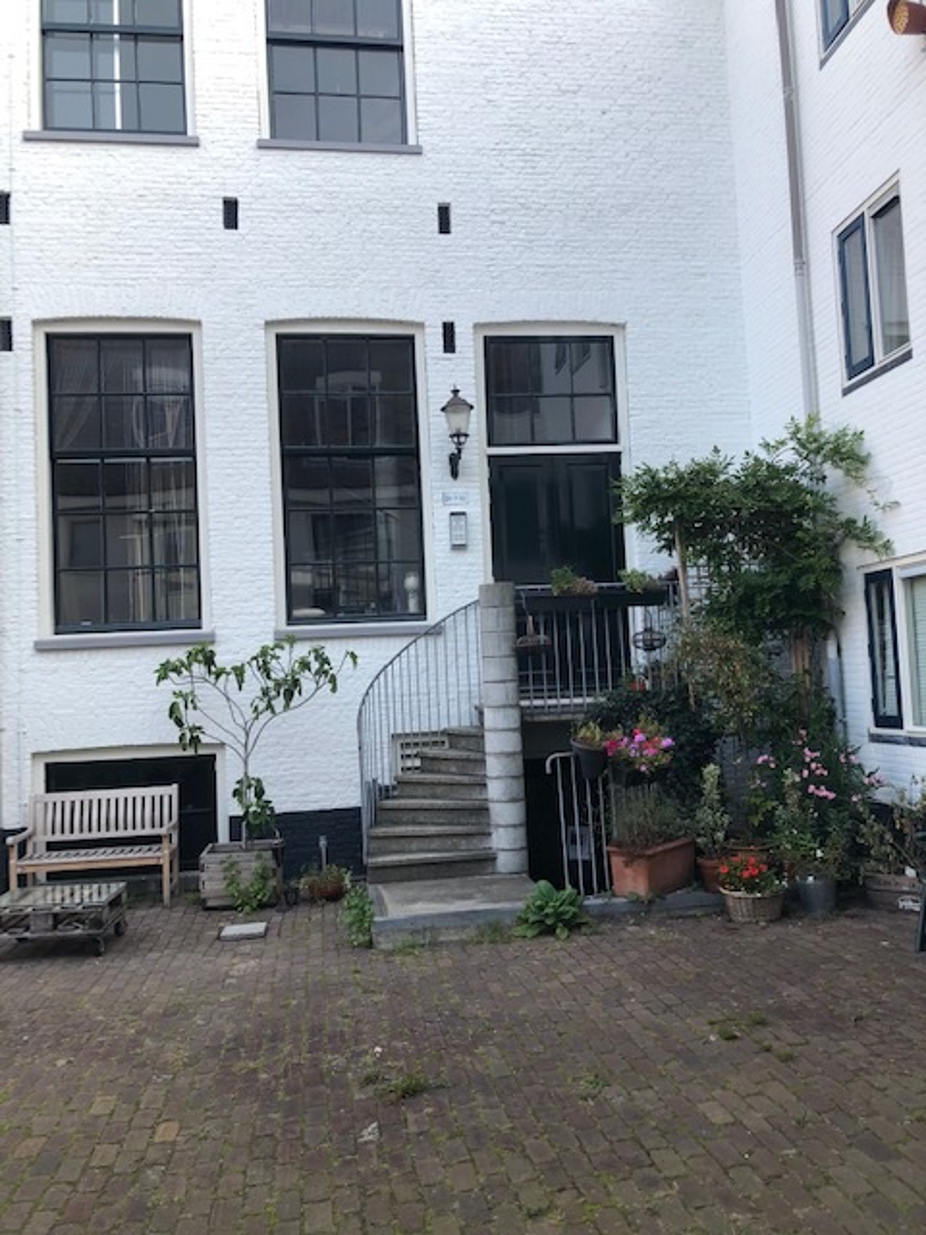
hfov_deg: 49.7
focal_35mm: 28
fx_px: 999
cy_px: 618
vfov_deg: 63.4
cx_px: 463
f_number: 1.8
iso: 20
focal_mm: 3.99
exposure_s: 1/158
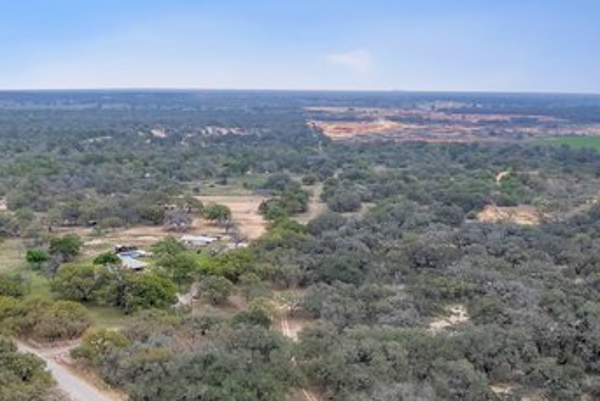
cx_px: 217
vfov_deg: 32.5
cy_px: 259
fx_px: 684
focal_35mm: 41
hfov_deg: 46.9
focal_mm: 8.38
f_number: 2.8
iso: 100
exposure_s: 1/2500
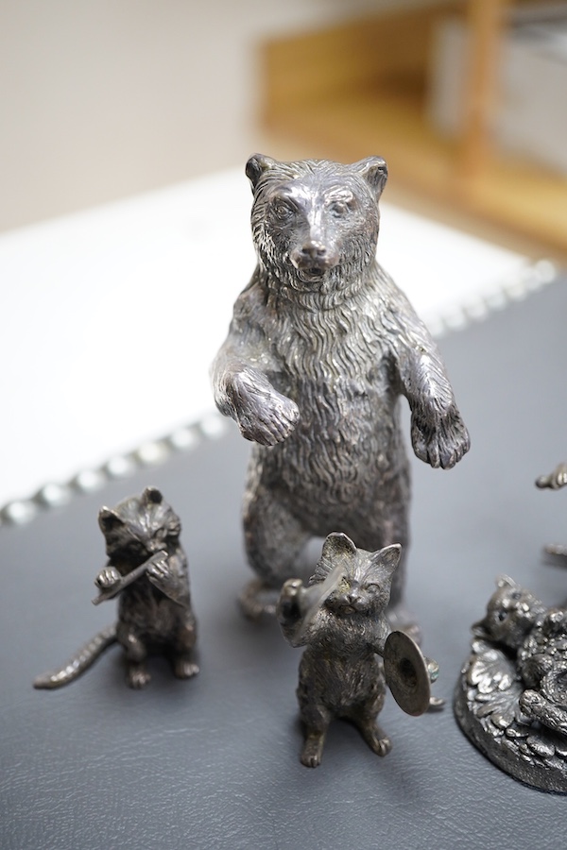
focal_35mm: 45
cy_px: 425
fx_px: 1063
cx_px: 284
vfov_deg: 43.6
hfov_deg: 29.9
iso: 1250
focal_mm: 30
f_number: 5.6
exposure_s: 1/125
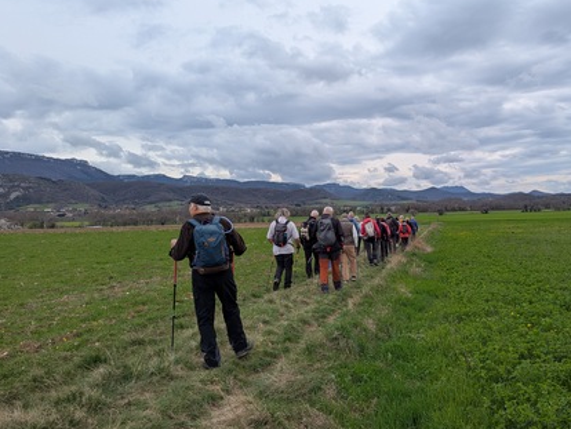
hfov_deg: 61.1
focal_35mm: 29
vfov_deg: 48.2
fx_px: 479
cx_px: 342
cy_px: 230
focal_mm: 6.81
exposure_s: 1/1397
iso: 46
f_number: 1.85
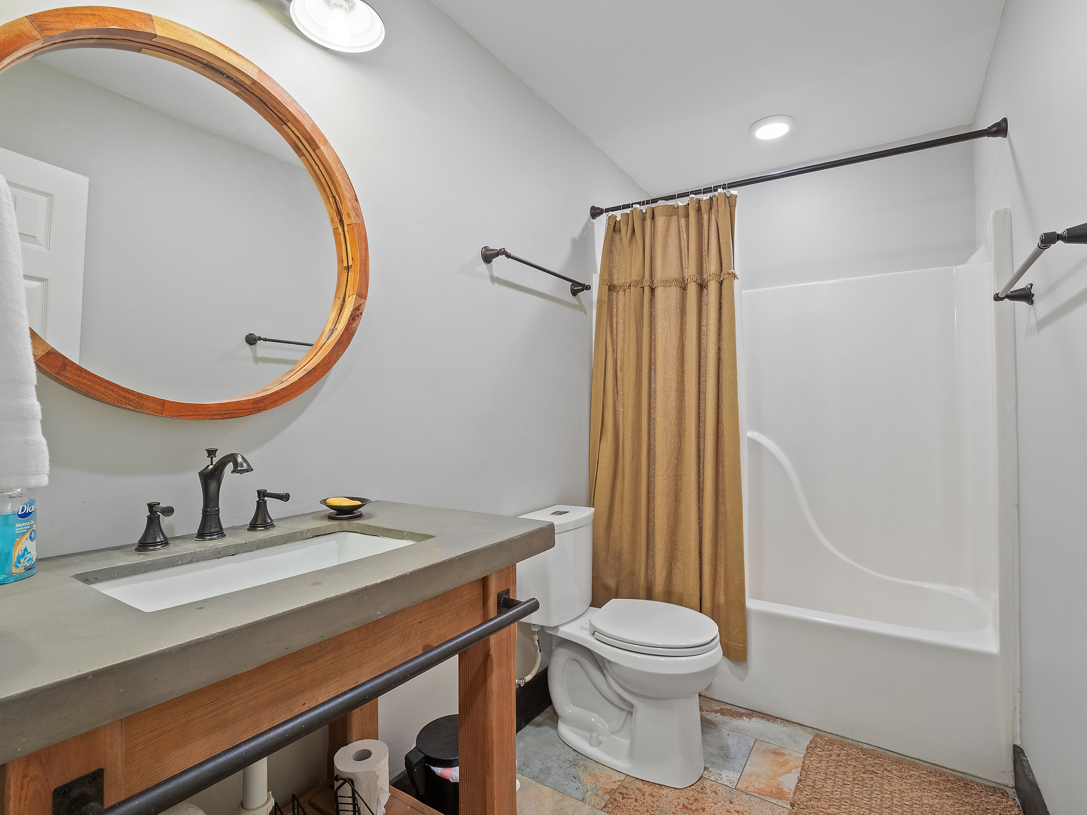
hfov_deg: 94.5
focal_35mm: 16
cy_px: 408
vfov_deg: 78.1
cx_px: 544
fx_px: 502
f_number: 5.6
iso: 400
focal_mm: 8
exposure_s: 1/8
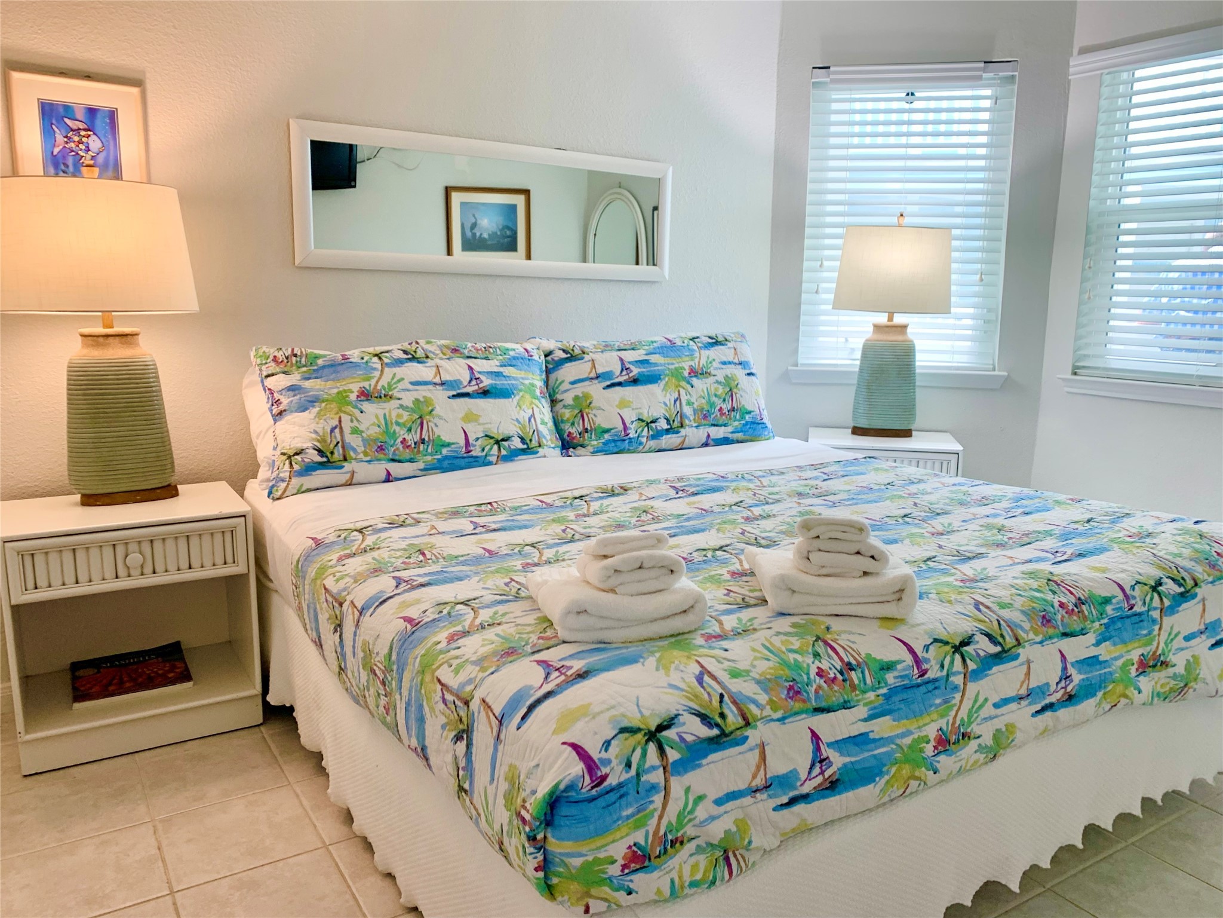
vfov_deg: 53.1
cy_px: 459
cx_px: 612
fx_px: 919
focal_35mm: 26
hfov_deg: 67.3
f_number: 1.8
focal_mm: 4.25
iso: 64
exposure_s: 1/60
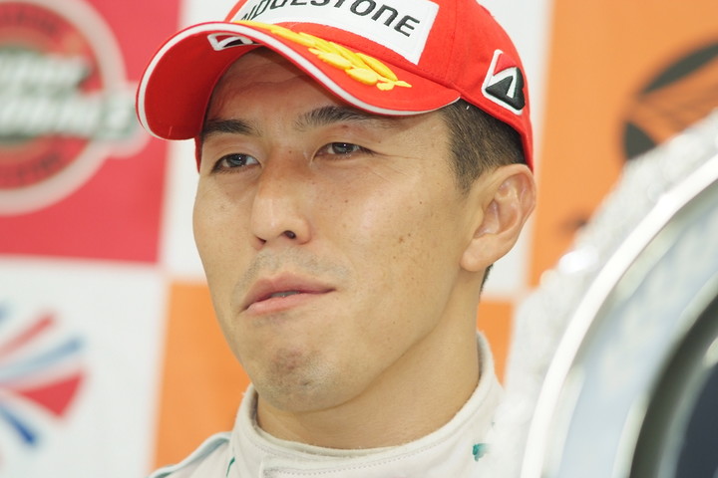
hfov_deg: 7.6
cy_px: 239
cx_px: 359
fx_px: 5385
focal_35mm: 270
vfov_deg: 5.1
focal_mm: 180
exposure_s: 1/125
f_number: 2.8
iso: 800
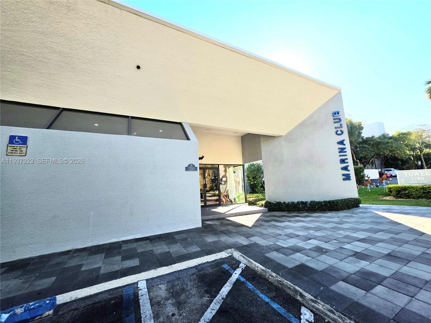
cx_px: 216
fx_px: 162
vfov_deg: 89.9
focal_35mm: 13
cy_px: 162
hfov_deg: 106.2
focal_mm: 2.2
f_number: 1.9
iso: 40
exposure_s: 1/1000
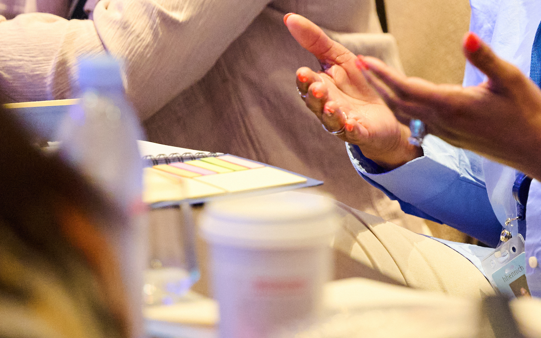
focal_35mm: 371
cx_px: 427
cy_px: -43
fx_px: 5470
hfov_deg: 5.7
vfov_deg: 3.5
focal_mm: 145
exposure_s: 1/160
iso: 6400
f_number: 2.8
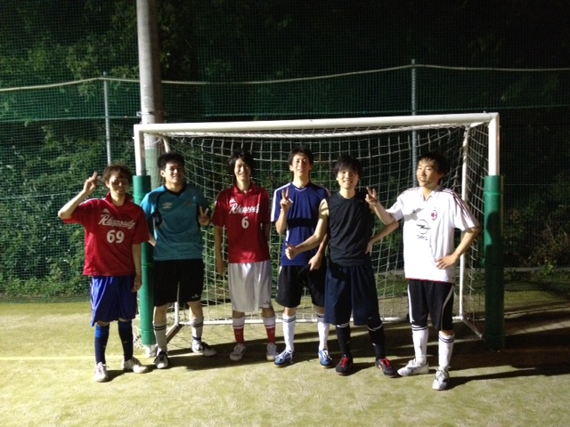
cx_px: 285
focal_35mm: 35
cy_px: 214
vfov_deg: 40.7
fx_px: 576
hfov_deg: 52.6
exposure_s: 1/17
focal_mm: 4.28
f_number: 2.4
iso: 640
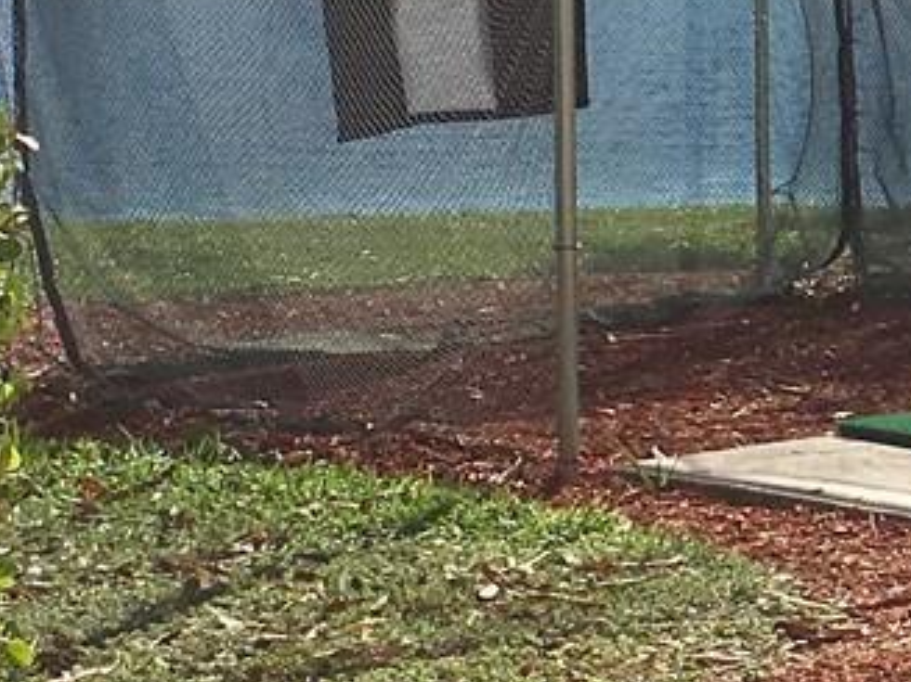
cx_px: 1087
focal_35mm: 142
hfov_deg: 13.5
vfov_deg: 10.4
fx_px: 3736
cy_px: 209
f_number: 2.2
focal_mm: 4.15
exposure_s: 1/3205
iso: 25
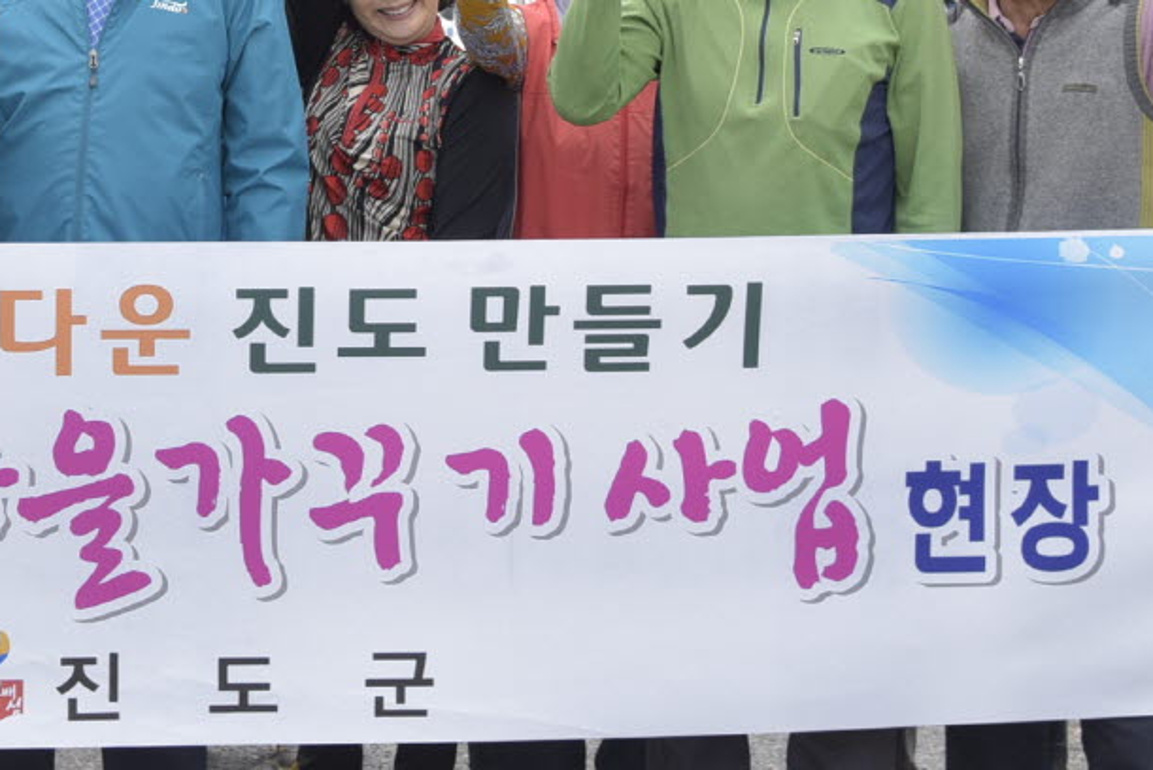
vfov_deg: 12.0
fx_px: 3621
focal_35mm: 113
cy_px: -61
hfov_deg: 17.6
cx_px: -49
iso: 100
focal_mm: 30
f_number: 5
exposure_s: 1/125
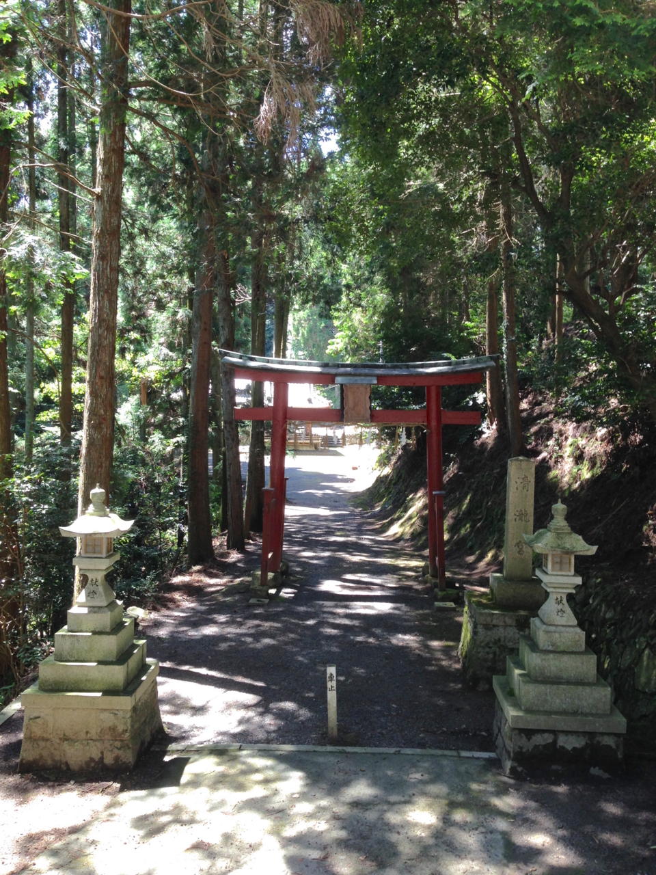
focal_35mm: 33
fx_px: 834
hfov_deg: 42.9
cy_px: 438
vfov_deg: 55.4
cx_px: 328
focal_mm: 4.12
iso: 50
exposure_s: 1/60
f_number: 2.4
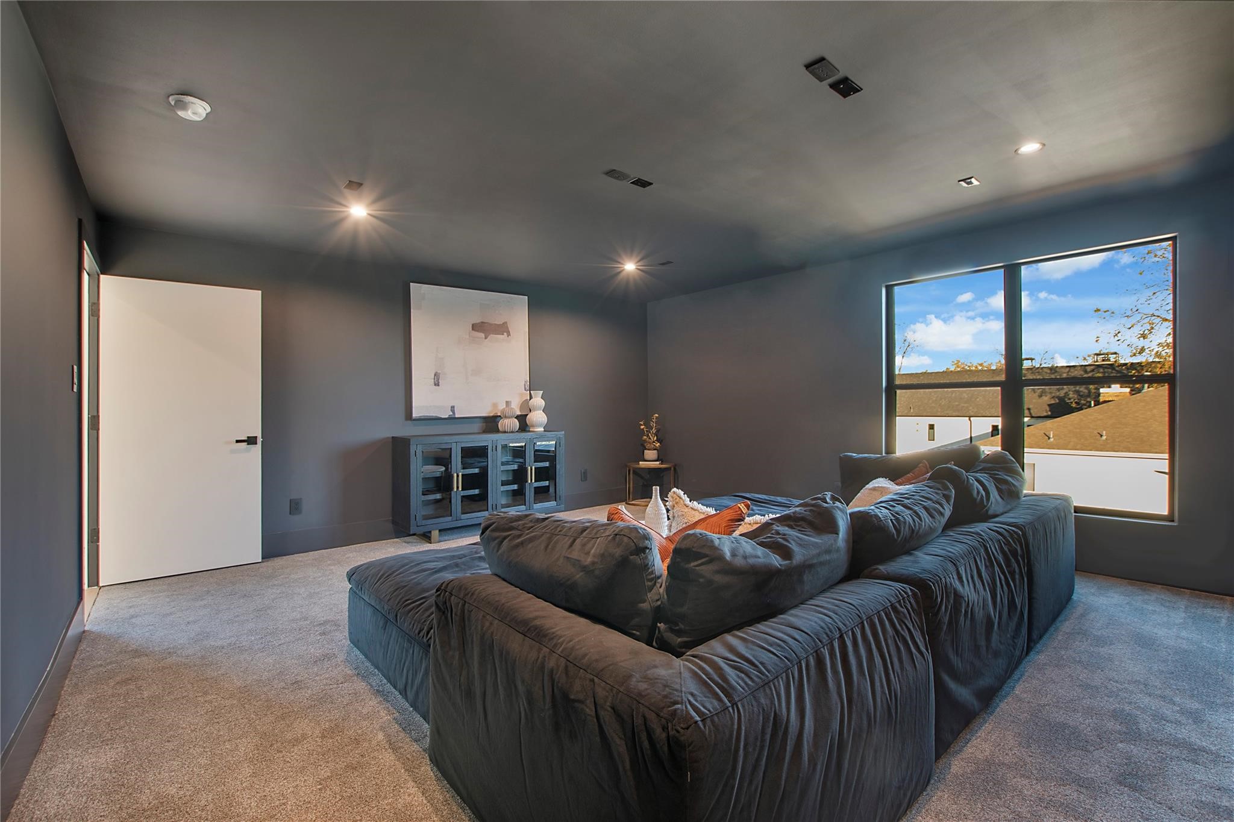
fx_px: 514
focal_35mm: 15
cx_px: 617
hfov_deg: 100.4
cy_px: 411
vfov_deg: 77.3
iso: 100
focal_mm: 10
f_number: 7.1
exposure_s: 1/10
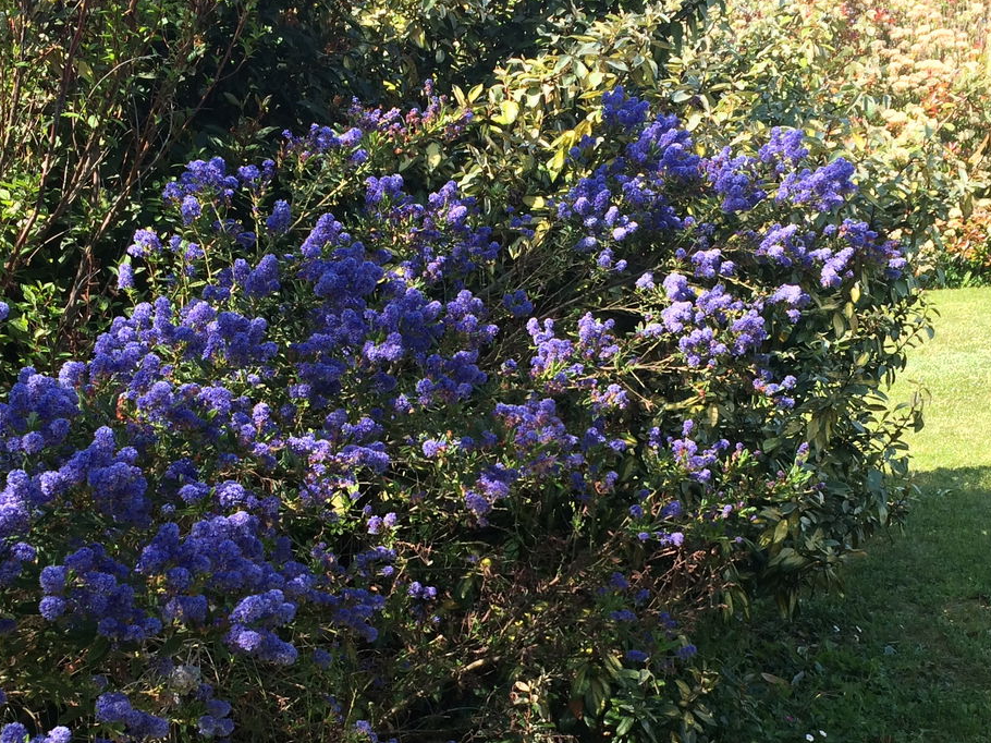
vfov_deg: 28.2
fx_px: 1460
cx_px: 514
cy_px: 544
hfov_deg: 37.5
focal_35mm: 51
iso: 32
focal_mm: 4.15
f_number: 2.2
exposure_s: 1/446
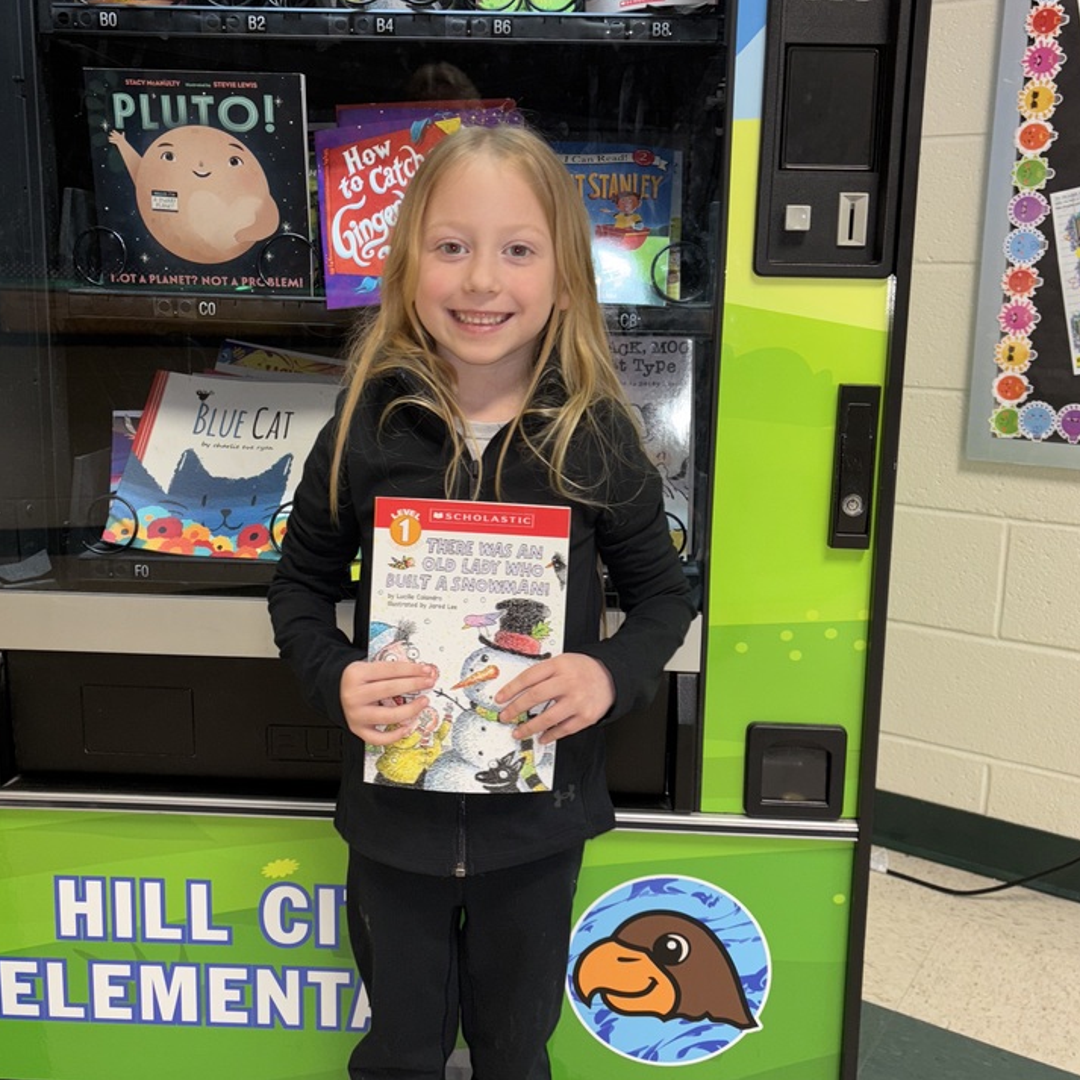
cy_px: 476
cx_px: 533
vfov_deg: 49.6
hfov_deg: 49.7
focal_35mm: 33
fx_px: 1165
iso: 50
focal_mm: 5.96
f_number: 1.6
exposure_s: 1/31
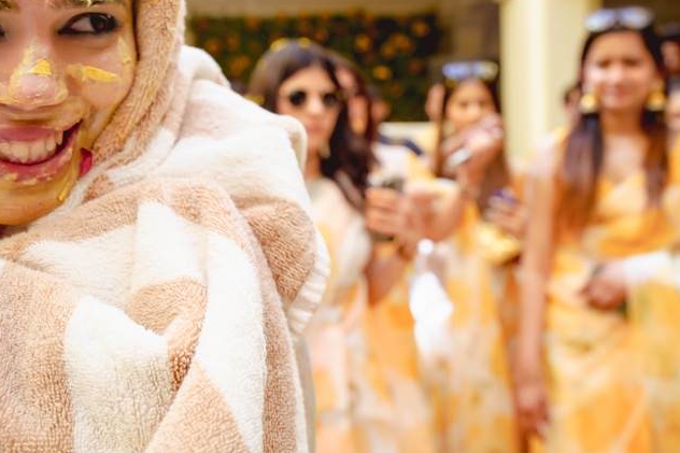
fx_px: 718
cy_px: 145
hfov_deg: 50.7
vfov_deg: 34.7
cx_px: 335
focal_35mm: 38
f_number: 4
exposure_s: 1/320
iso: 125
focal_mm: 24
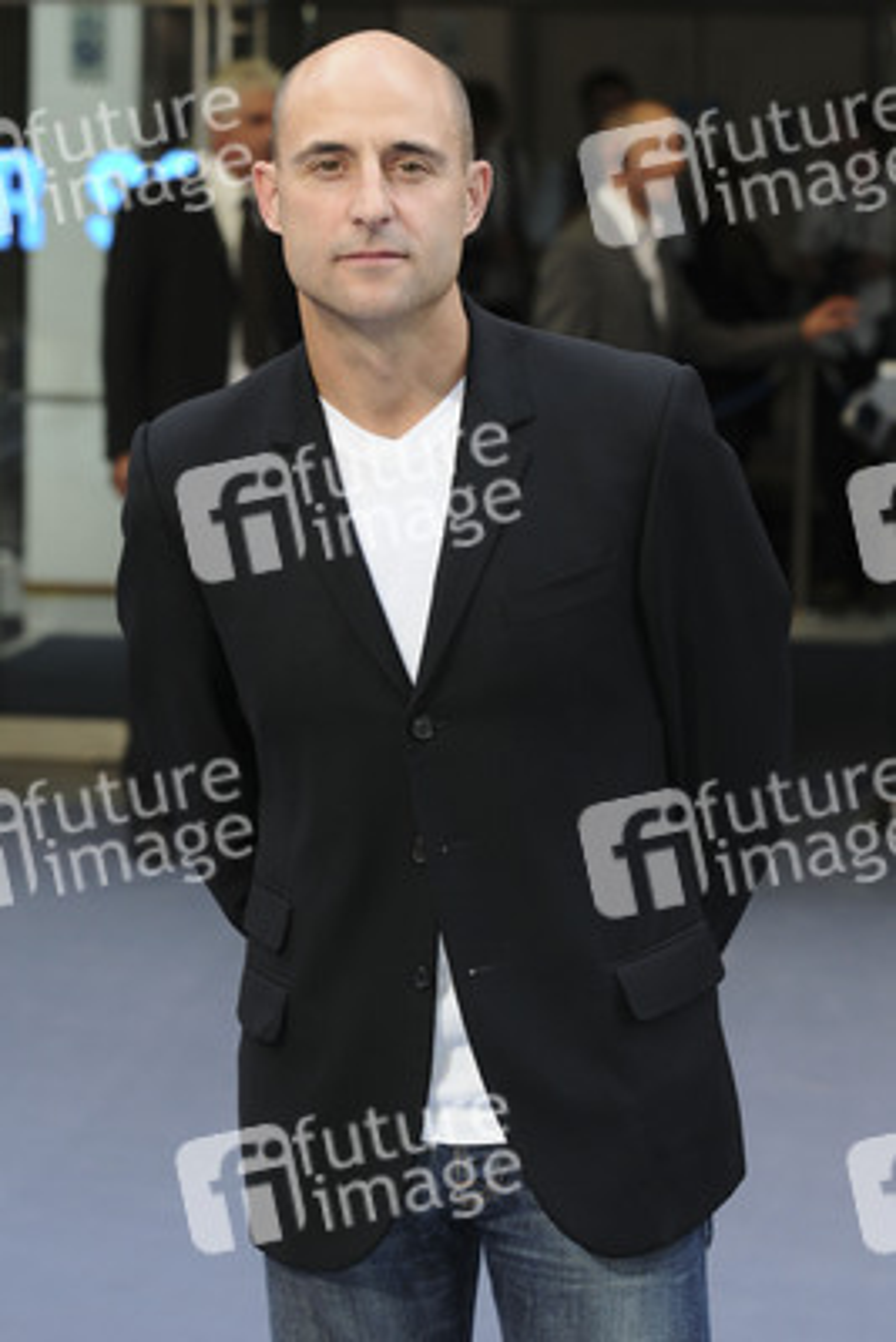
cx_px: 448
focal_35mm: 120
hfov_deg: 11.4
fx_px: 4476
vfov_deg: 17.1
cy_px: 671
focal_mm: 80
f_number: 5
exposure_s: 1/160
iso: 400
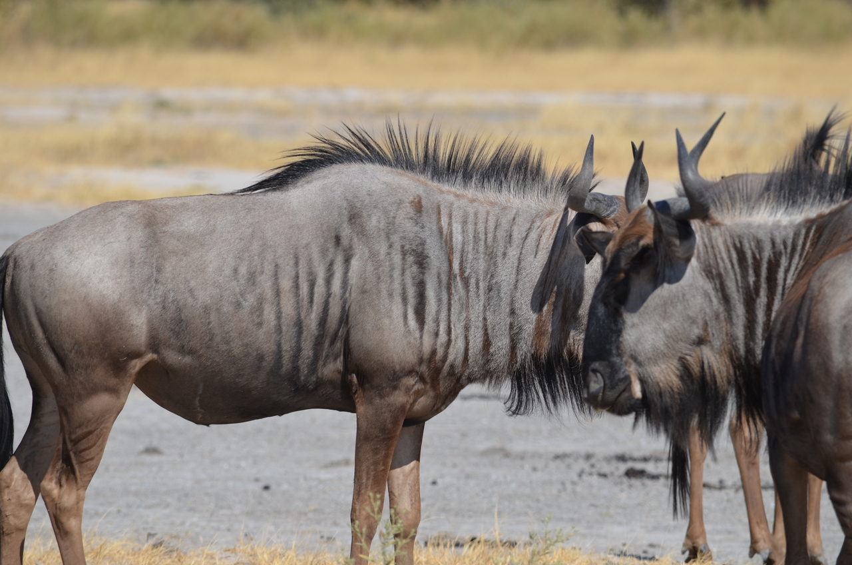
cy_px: 282
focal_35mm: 420
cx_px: 426
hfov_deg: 4.9
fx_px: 9920
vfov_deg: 3.3
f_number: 7.1
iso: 200
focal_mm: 280
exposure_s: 1/800
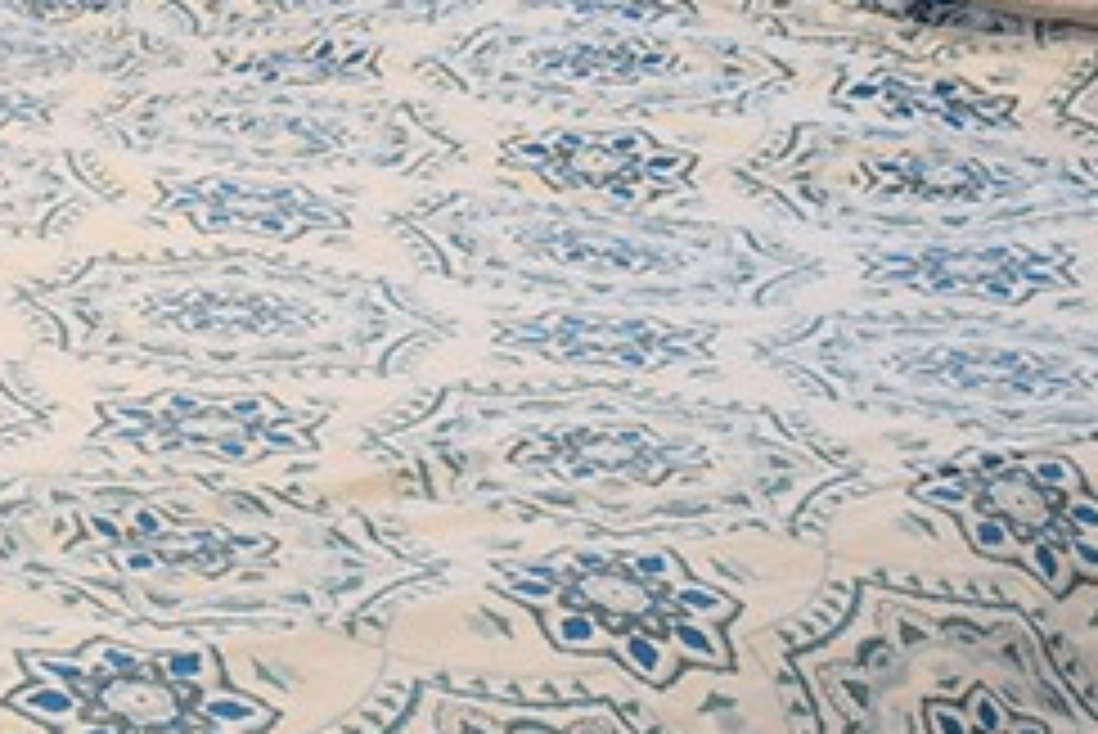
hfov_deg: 14.4
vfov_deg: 10.1
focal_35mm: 135
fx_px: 4120
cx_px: -396
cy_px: 160
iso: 640
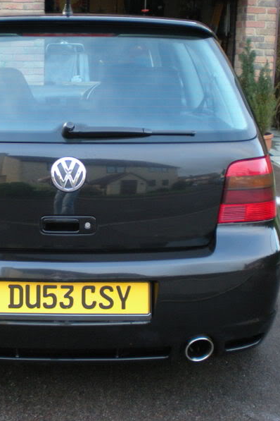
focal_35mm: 53
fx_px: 618
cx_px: 62
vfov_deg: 37.5
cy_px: 210
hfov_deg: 25.1
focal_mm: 6.3
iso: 200
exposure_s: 1/49.2
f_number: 3.1
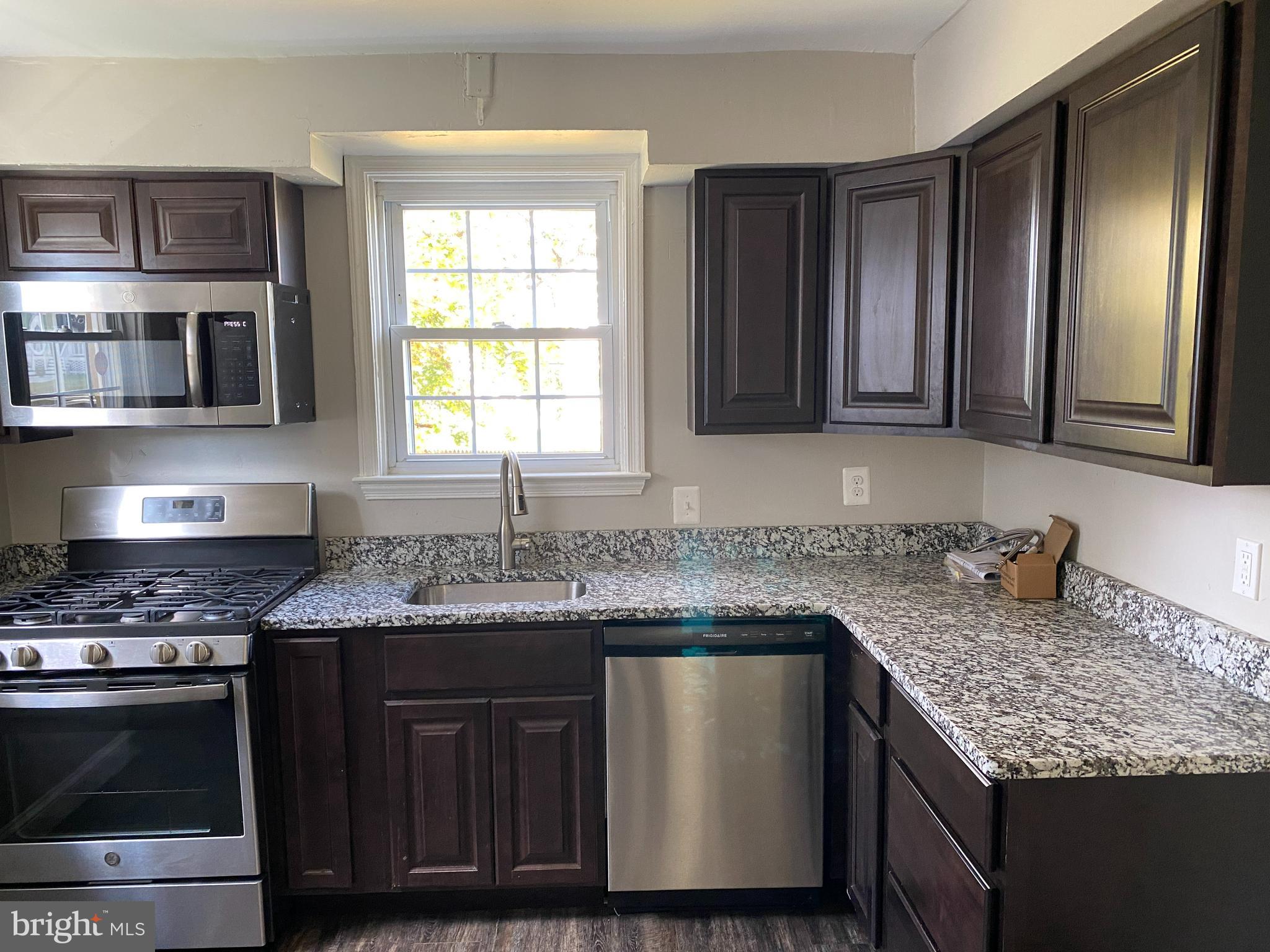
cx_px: 635
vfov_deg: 53.1
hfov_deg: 67.3
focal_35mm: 26
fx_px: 954
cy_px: 476
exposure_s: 1/60
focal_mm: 4.25
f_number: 1.8
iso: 160
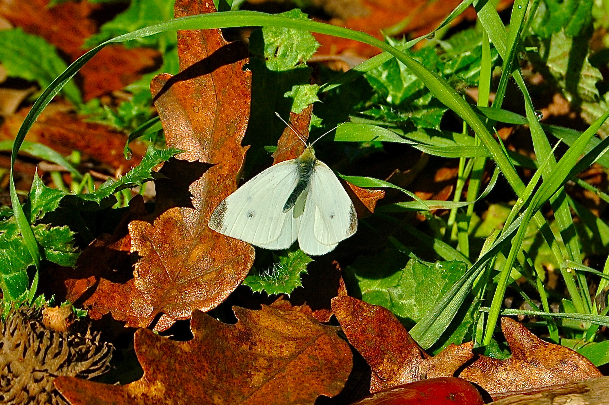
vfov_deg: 12.5
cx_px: 266
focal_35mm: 109
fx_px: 1842
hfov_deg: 18.8
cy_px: 224
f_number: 8
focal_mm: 52
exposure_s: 1/400
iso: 200
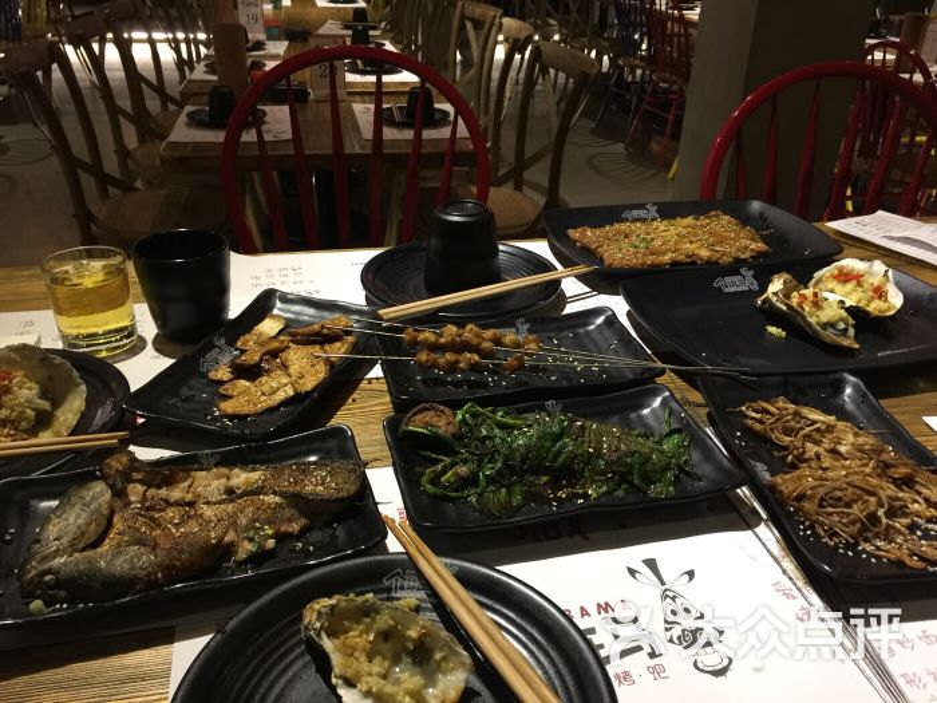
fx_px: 785
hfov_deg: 61.7
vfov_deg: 48.2
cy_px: 352
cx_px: 468
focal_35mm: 29
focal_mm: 4.15
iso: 125
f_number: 2.2
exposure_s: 1/10
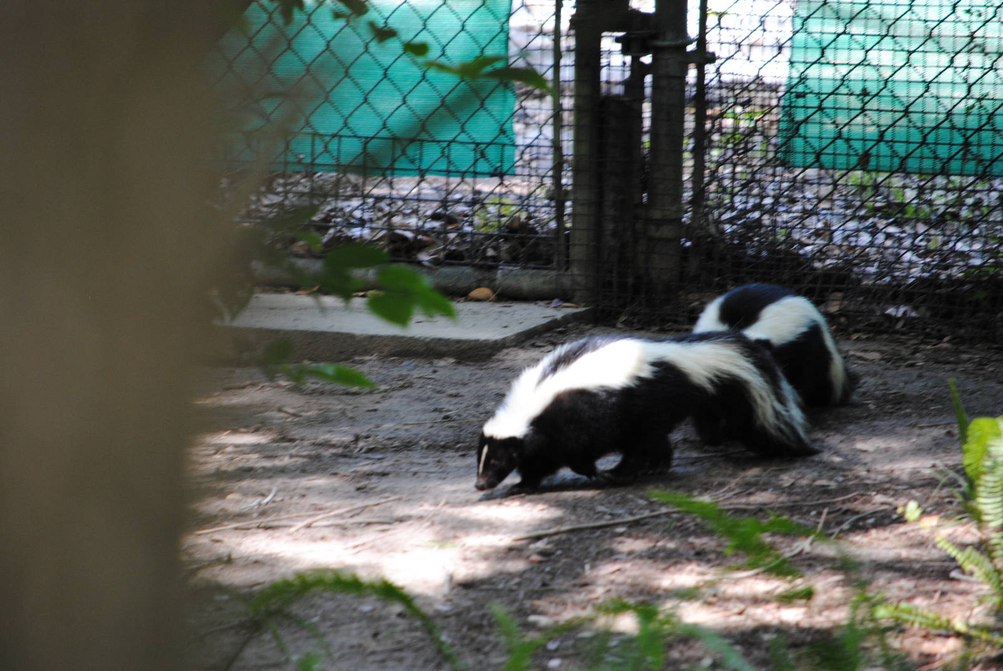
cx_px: 502
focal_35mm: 450
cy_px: 336
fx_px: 12552
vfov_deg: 3.1
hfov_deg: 4.6
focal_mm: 300
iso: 400
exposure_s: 1/80
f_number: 5.6
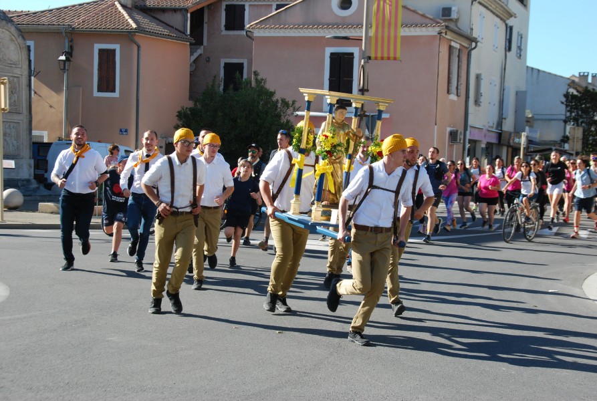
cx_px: 298
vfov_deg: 19.8
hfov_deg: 29.2
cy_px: 200
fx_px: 1147
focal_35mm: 69
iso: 400
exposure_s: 1/400
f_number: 10
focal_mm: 46
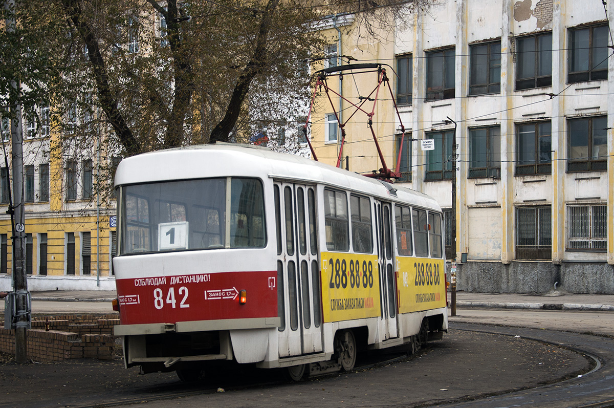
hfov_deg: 31.9
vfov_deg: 21.5
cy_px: 204
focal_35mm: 63
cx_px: 307
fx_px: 1073
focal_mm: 42
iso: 100
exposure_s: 1/125
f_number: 5
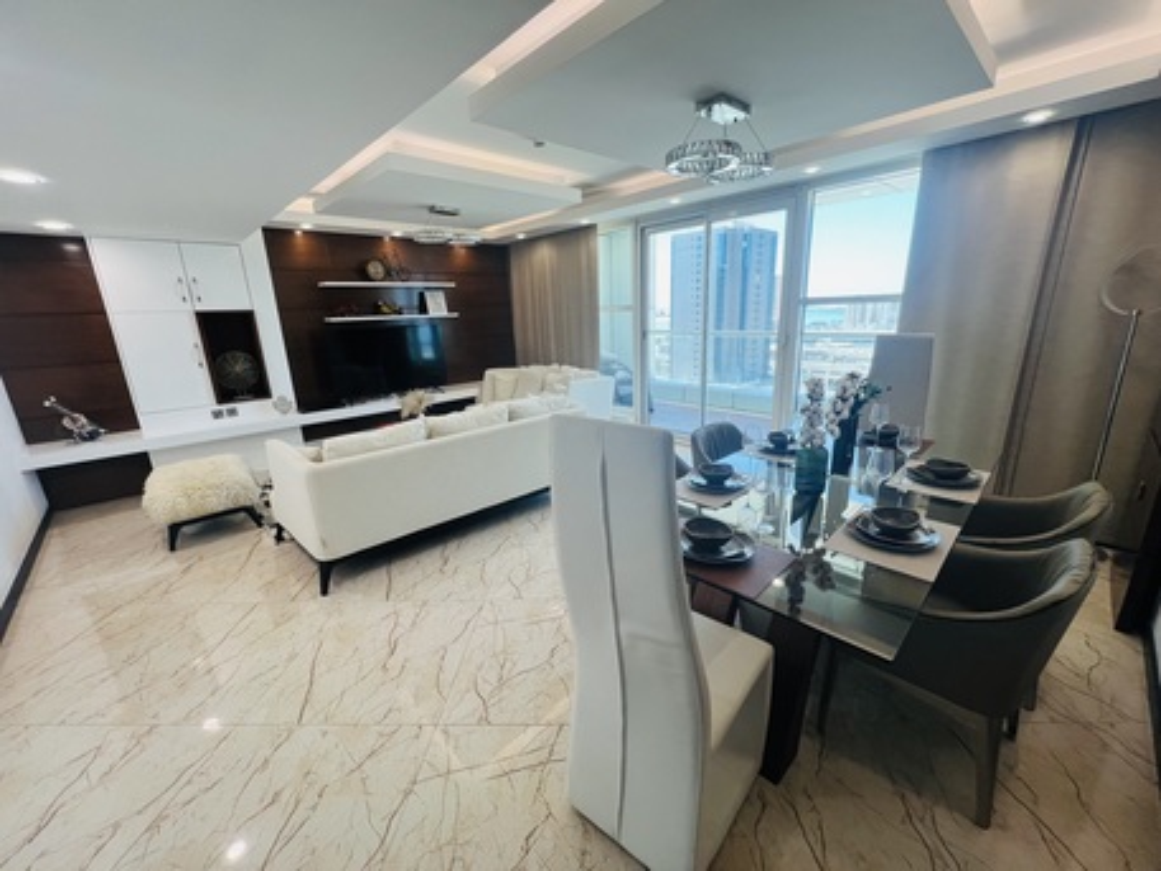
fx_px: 436
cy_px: 436
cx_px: 580
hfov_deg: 106.2
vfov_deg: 89.9
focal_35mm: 13
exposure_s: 1/100
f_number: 1.8
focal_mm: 1.57
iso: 80
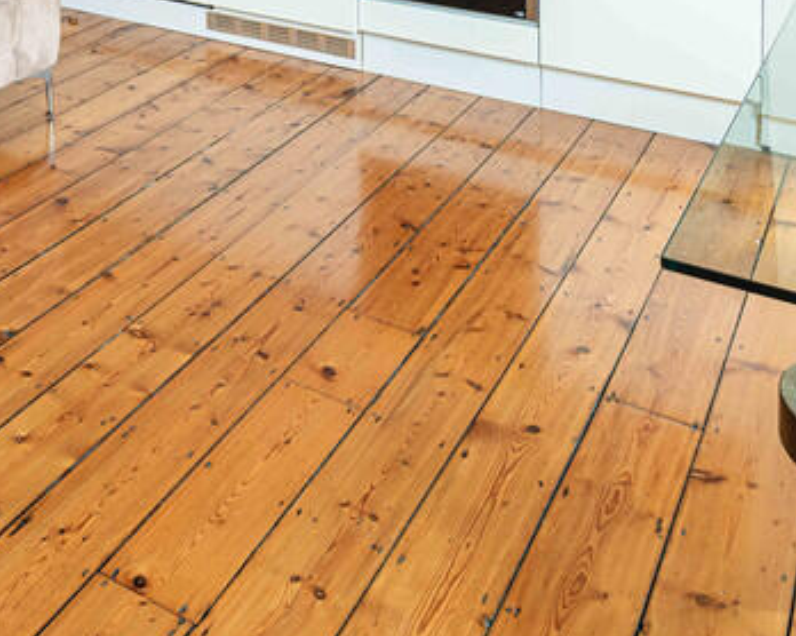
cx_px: -27
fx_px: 1107
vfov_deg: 28.8
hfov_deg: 35.2
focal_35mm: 47
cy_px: -74
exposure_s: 1/8
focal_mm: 17
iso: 250
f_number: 8
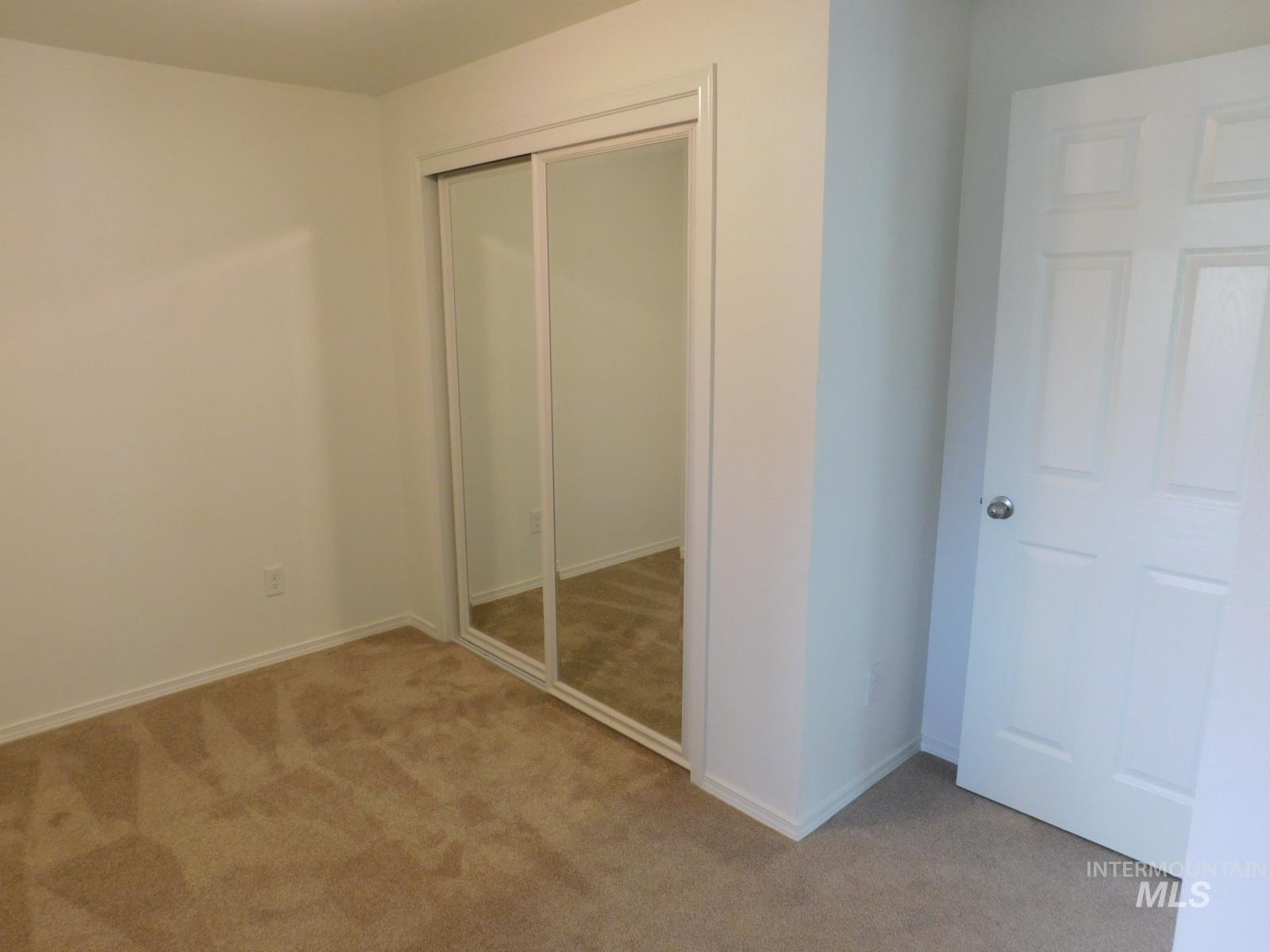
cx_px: 635
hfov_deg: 73.9
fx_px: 844
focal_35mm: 23
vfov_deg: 58.9
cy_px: 476
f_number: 3
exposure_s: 1/30
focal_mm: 4
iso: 200
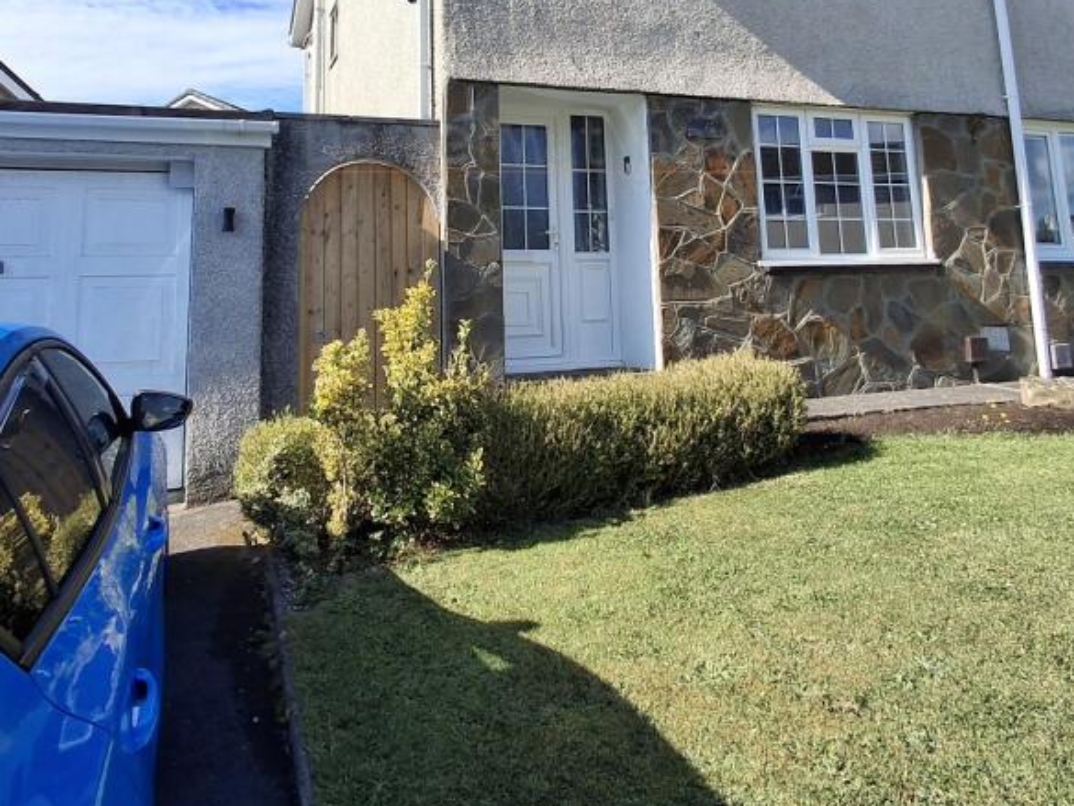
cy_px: 154
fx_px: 869
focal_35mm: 28
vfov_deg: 46.9
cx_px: 529
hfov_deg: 63.4
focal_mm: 1.64
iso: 40
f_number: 2.2
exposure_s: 1/1350
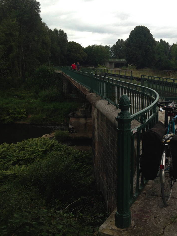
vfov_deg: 42.0
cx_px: 120
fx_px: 307
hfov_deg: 31.9
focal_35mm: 45
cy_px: 132
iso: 50
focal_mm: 4.12
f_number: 2.4
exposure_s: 1/433
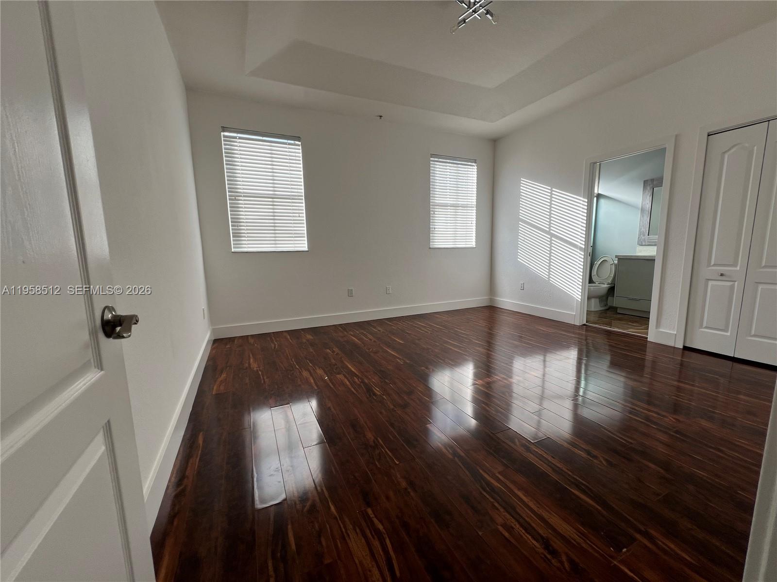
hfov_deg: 106.2
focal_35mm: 13
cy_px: 291
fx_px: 292
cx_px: 388
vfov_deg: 89.9
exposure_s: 1/238
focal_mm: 1.57
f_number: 1.8
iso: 32
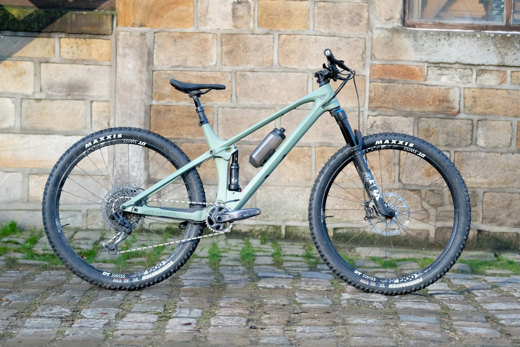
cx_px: 260
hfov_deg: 19.8
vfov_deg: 13.3
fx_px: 1488
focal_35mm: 103
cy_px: 174
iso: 2500
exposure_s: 1/2500
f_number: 2.8
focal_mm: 68.7
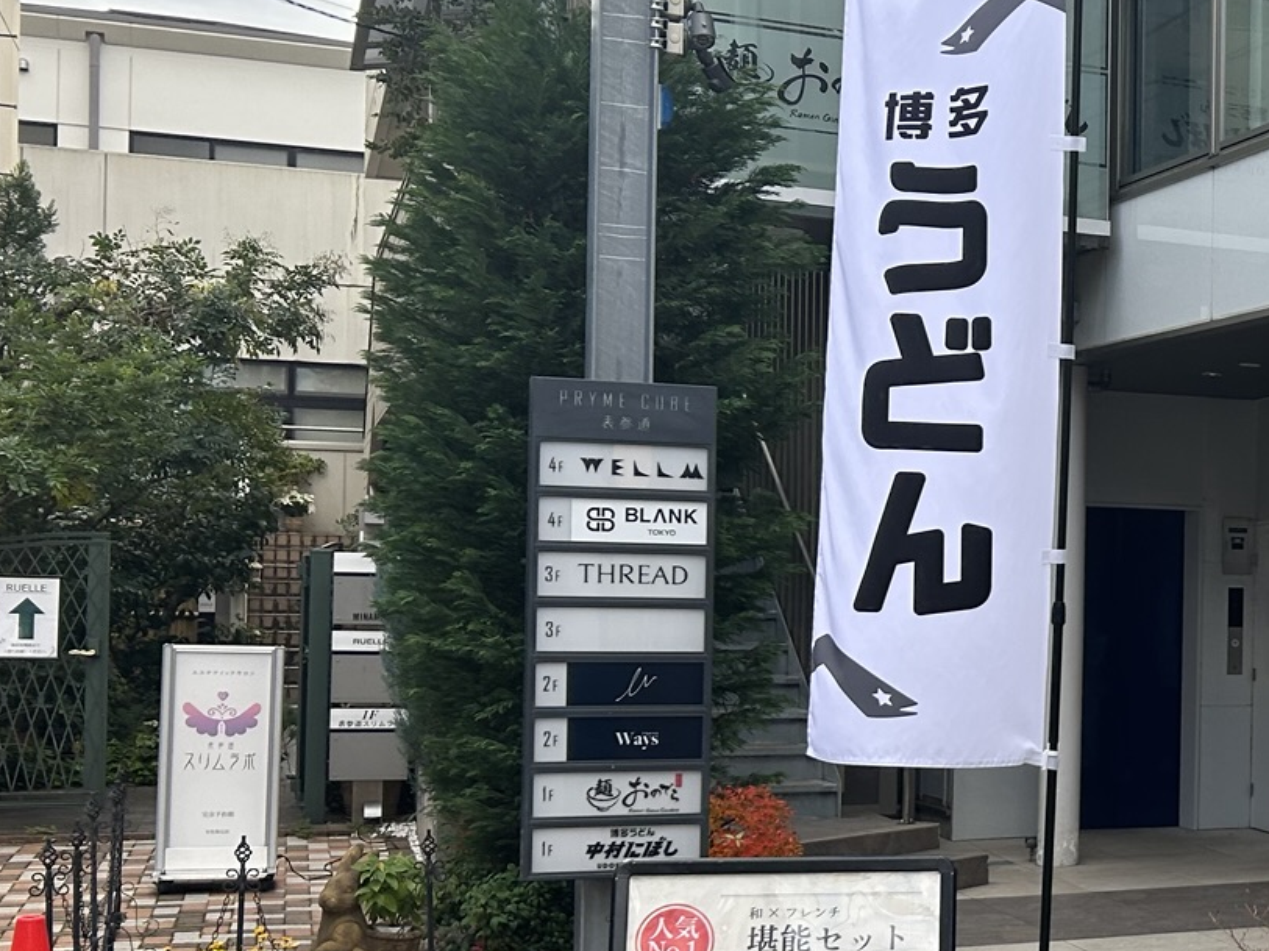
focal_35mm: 64
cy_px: 572
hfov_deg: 27.5
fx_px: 2345
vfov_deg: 22.9
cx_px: 1425
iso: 50
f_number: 1.5
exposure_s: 1/846
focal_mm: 5.7
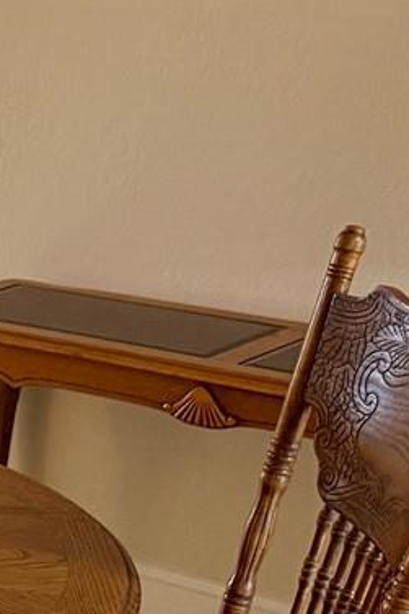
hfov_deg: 10.3
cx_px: -702
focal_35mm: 106
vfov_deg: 19.1
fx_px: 1808
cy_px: 497
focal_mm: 6.76
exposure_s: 1/60
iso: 250
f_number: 1.78
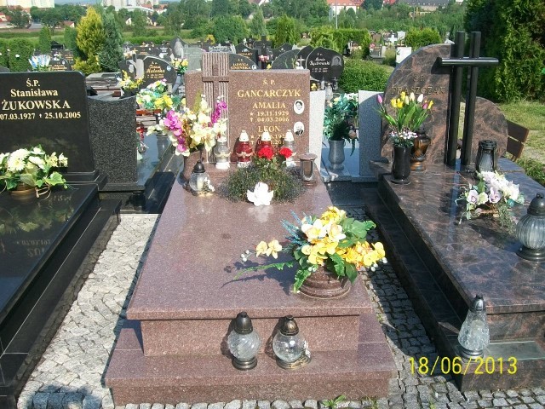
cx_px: 272
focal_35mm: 36
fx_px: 567
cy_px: 204
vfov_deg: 39.7
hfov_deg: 51.4
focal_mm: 6
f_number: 4.8
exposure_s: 1/320
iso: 80
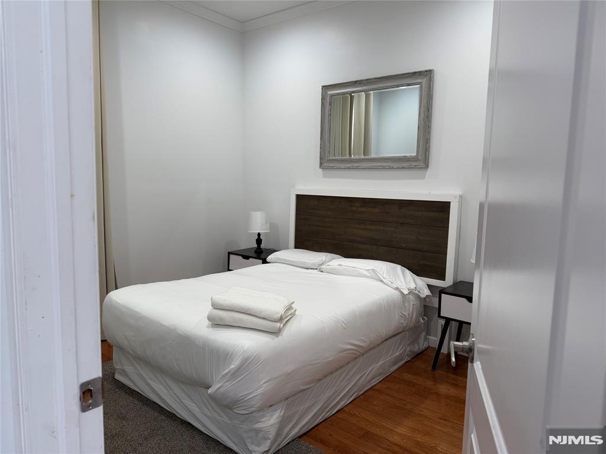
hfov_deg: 71.6
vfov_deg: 56.8
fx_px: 420
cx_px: 303
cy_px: 227
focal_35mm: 24
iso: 125
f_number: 1.78
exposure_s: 1/120
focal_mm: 6.76
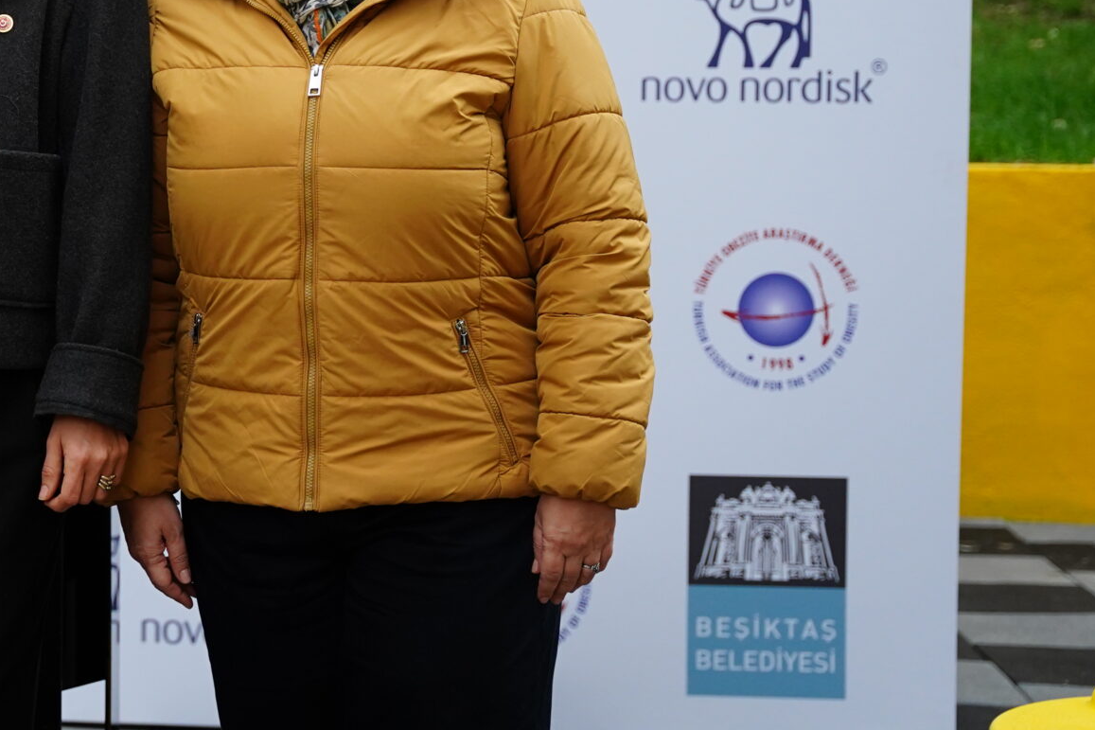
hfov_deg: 19.1
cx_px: 32
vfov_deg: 13.0
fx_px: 3176
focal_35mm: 104
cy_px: 137
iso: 1600
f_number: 2.8
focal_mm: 47.2
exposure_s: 1/250
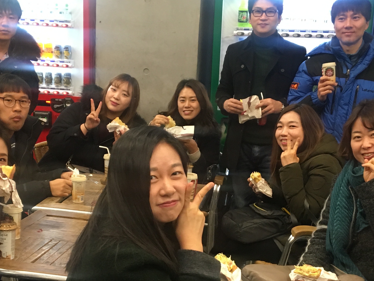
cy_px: 199
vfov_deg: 25.5
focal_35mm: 57
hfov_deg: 33.8
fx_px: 616
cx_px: 182
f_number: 2.2
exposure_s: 1/30
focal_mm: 4.15
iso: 125
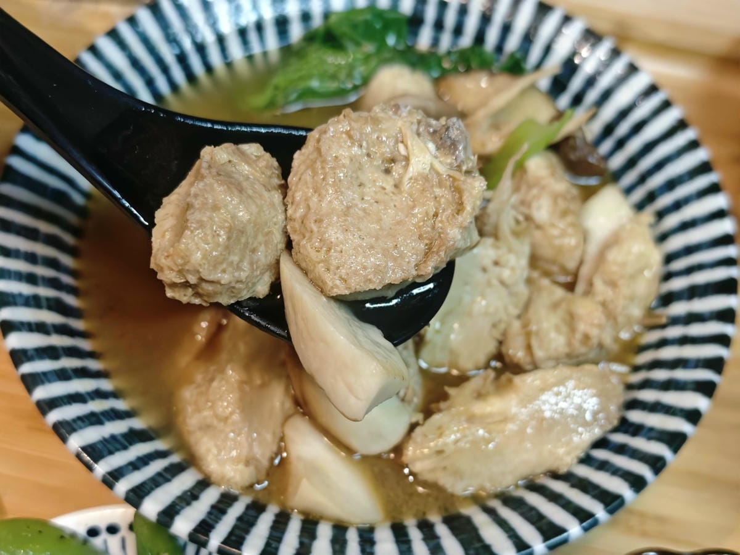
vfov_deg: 31.5
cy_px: 278
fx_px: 983
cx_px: 370
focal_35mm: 46
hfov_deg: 41.2
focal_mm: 8.72
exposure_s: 1/360
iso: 800
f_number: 2
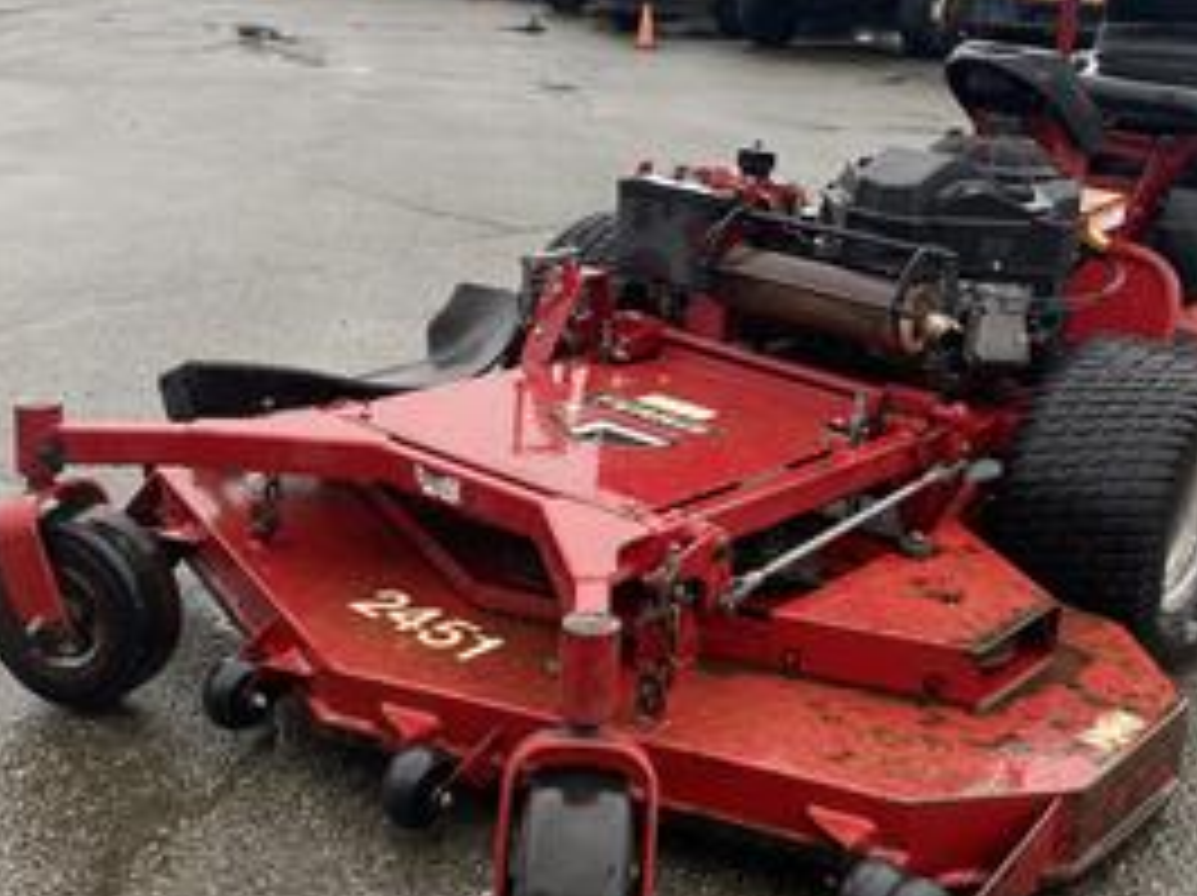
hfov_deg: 40.4
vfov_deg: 30.8
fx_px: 1624
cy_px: 410
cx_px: 670
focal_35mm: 47
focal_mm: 4.25
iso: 40
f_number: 1.8
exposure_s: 1/122
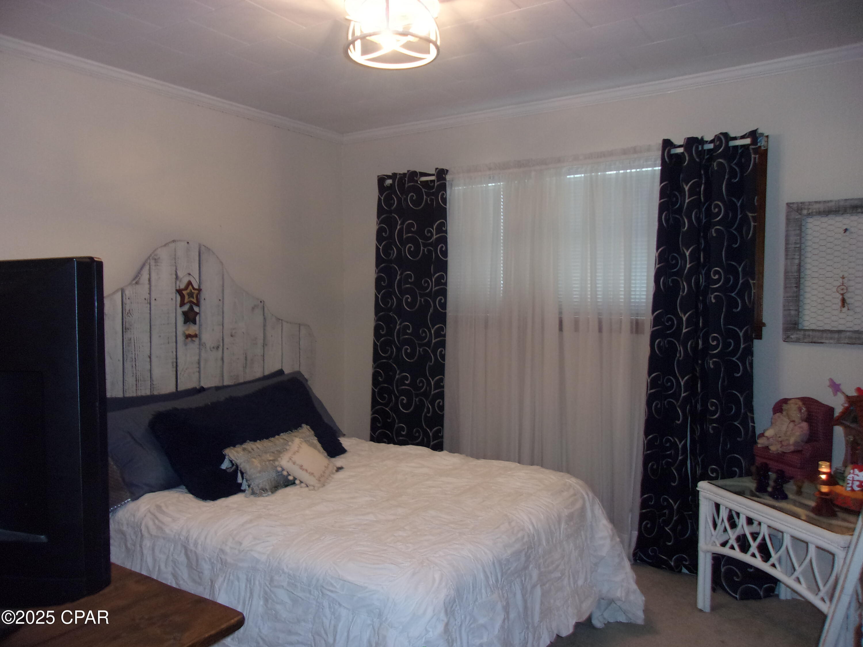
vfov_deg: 51.4
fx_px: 673
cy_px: 324
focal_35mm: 27
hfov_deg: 65.3
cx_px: 432
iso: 200
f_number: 3
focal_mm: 4.9
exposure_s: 1/34
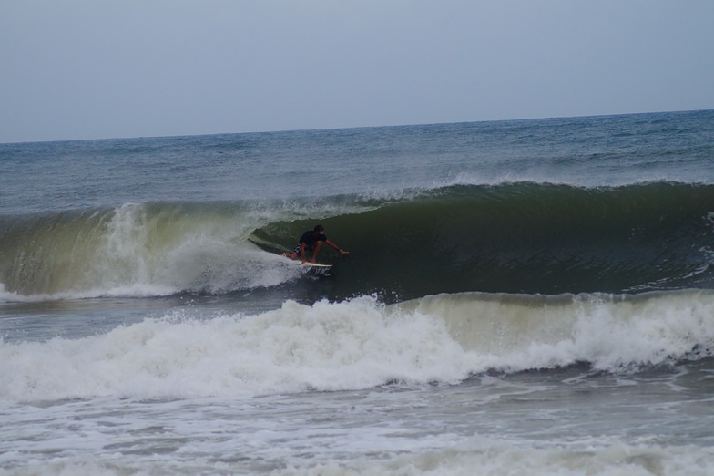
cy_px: 238
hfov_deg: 9.2
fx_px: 4460
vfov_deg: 6.1
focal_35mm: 225
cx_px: 357
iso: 400
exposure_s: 1/400
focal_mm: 150
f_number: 5
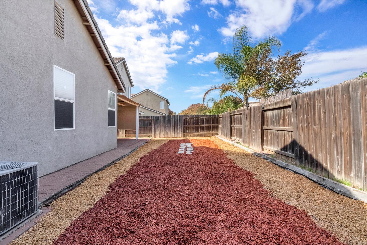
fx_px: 183
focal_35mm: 18
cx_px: 184
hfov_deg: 90.0
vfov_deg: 67.4
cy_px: 122
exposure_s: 1/800
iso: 400
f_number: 8
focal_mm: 12
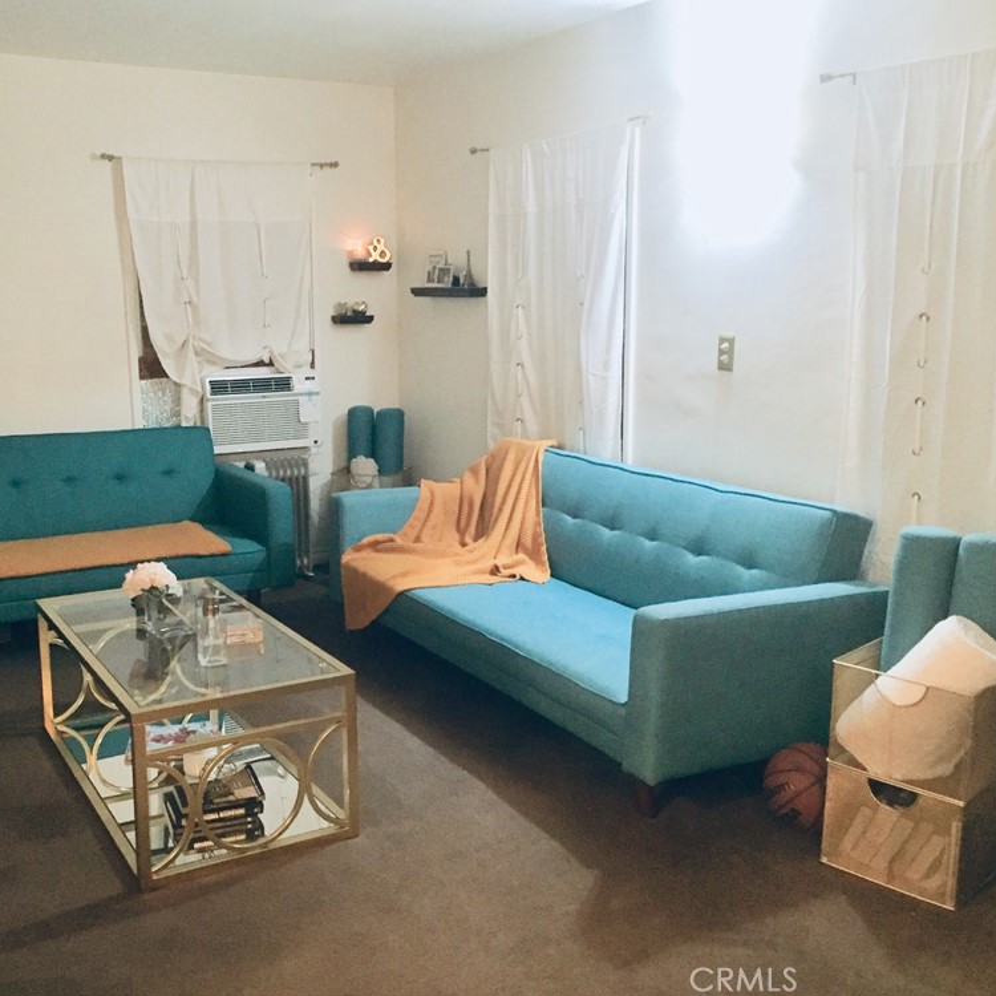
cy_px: 489
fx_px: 1139
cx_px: 404
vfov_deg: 47.2
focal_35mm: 35
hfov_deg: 47.0
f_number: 2.2
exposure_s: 1/15
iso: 250
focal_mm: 4.15
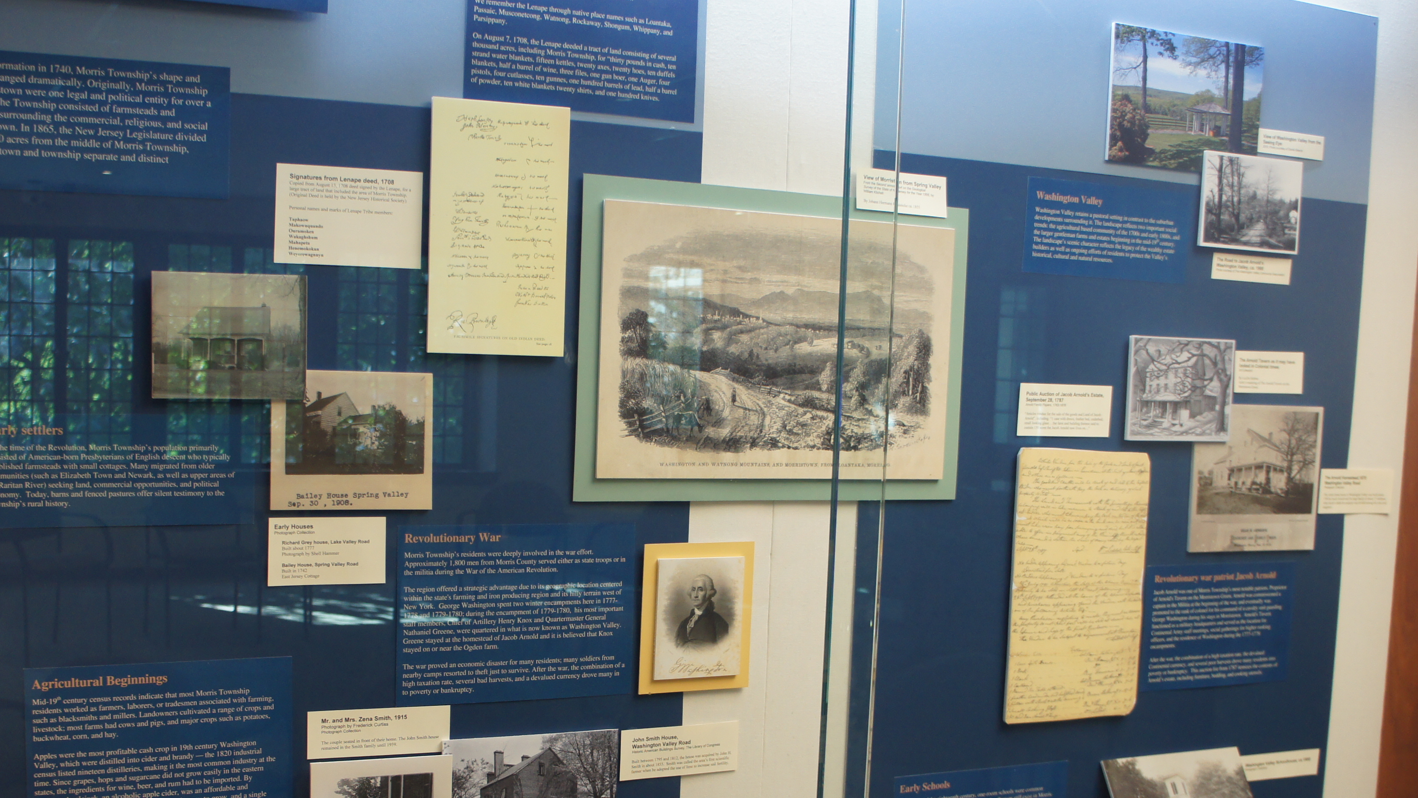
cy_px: 543
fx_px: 1569
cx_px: 592
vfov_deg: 28.3
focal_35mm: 42
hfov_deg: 48.4
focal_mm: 19
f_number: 4
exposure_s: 1/30
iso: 400
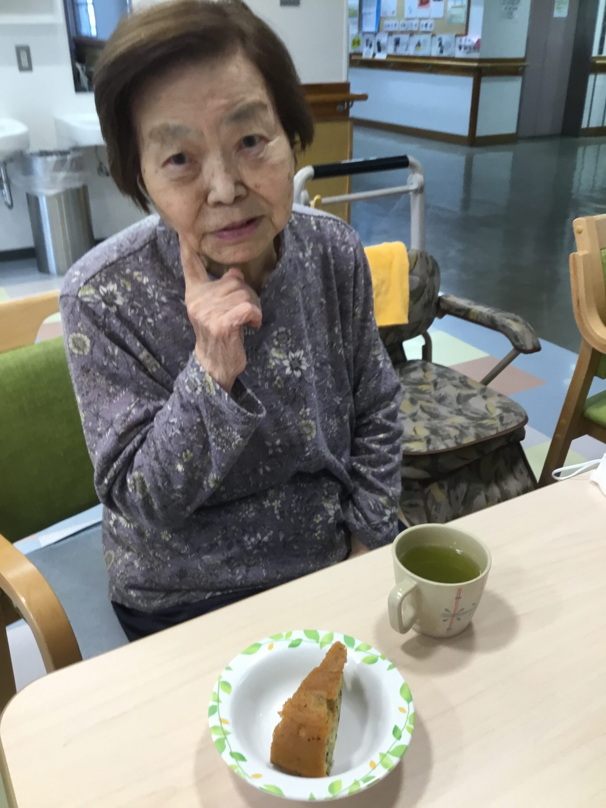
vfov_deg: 58.4
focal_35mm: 31
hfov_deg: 45.4
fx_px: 724
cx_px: 303
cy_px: 404
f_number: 2.4
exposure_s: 1/30
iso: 64
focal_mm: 3.3
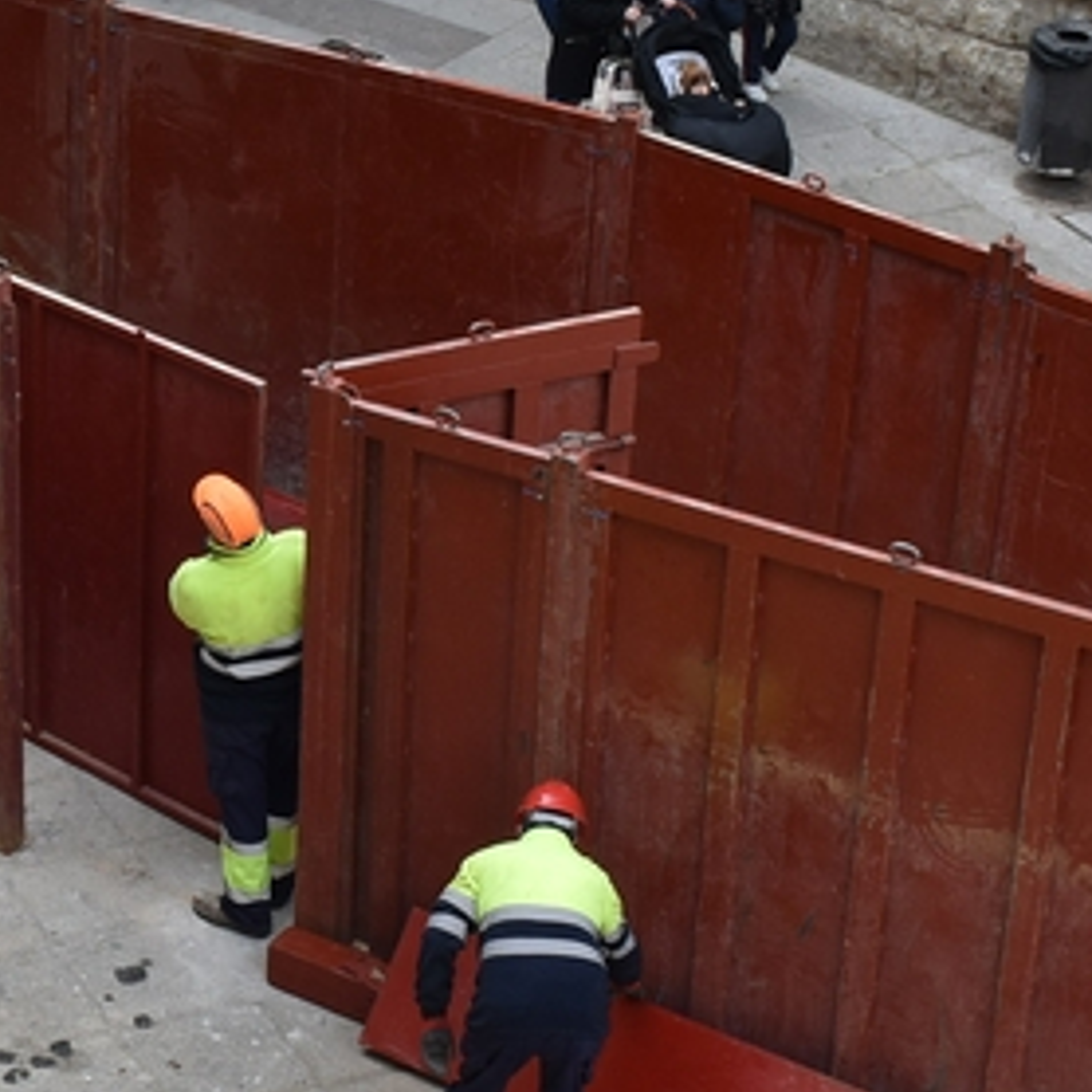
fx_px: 3533
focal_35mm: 99
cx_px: -59
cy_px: 397
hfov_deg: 17.1
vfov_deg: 17.5
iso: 320
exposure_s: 1/250
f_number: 8
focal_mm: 24
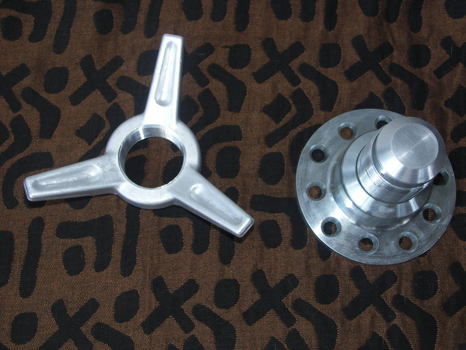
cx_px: 233
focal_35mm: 48
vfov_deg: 30.3
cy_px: 175
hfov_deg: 39.7
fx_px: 646
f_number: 3.2
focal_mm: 12.4
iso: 100
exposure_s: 1/50
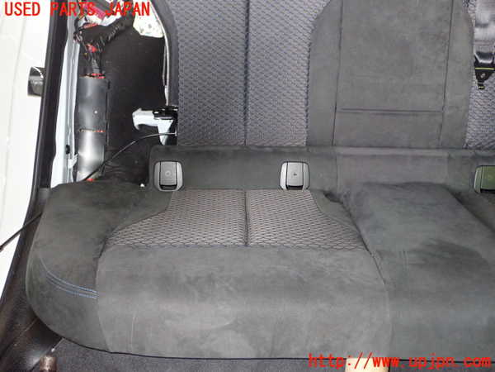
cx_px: 248
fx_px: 515
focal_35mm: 36
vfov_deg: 39.7
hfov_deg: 51.4
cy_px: 186
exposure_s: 1/40
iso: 800
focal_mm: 6.37
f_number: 2.5
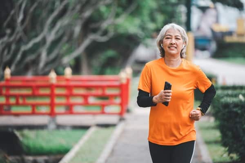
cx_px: 122
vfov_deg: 7.8
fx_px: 1190
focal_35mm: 175
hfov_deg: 11.8
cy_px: 82
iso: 560
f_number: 2.8
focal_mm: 175
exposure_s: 1/3000
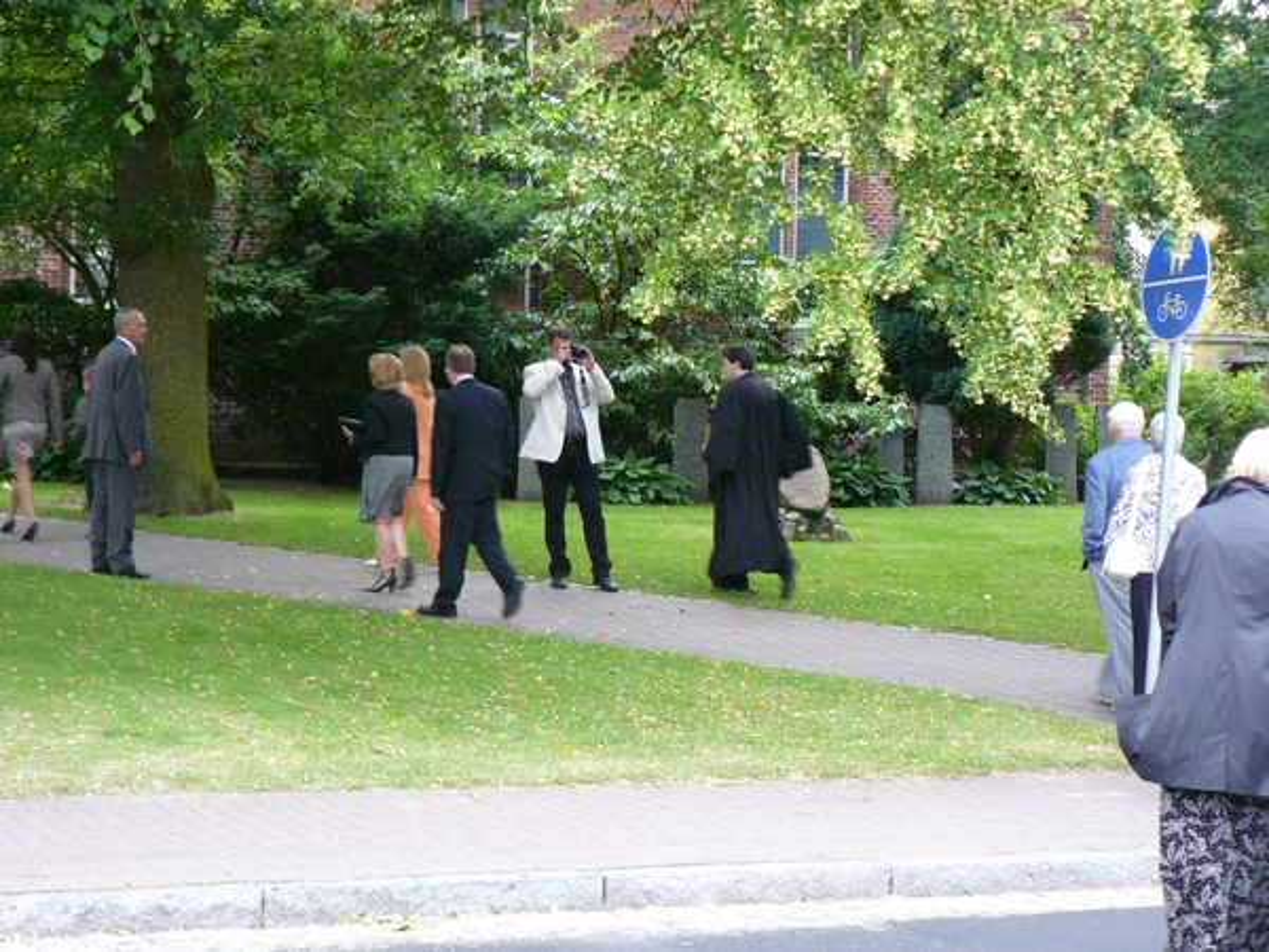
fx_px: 3079
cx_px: 634
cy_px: 476
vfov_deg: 17.6
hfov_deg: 23.3
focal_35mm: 84
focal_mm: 14
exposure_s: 1/40
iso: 200
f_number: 3.2
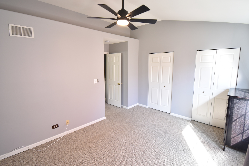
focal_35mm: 16
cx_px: 126
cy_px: 80
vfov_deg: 73.7
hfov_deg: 96.7
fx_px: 111
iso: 320
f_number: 4.5
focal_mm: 10
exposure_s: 1/25
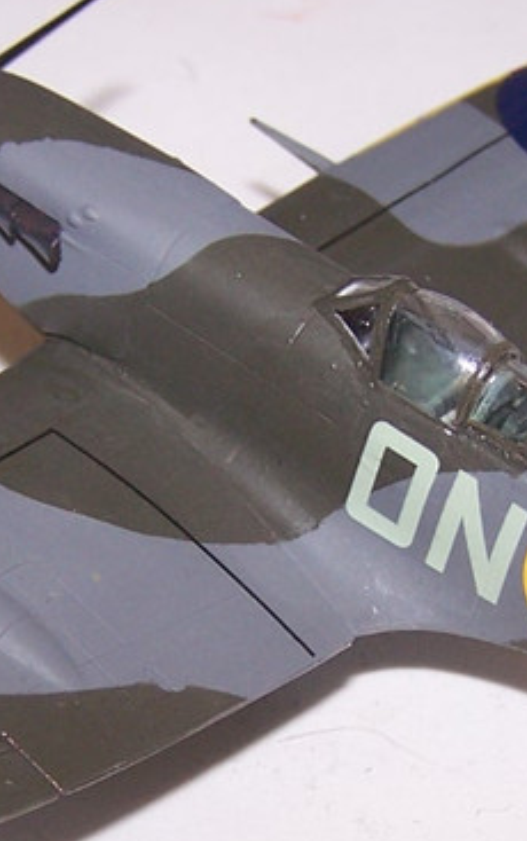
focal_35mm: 117
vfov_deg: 17.7
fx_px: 2683
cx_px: 315
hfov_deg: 11.2
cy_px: 619
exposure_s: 1/60
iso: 80
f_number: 2.8
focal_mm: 6.3
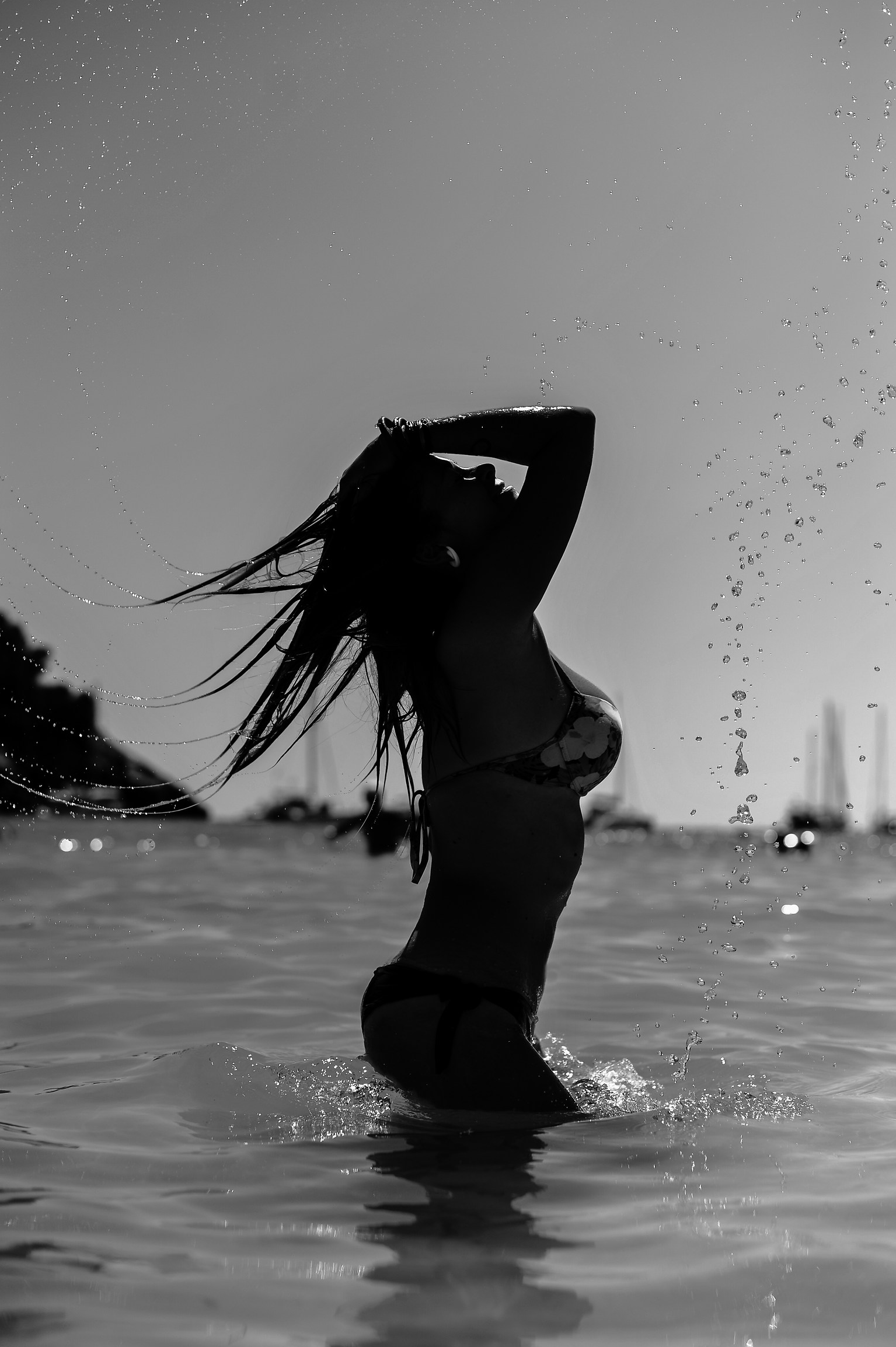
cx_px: 462
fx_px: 1944
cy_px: 648
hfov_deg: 25.9
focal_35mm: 52
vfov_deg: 38.2
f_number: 2.8
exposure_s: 1/5000
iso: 200
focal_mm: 50
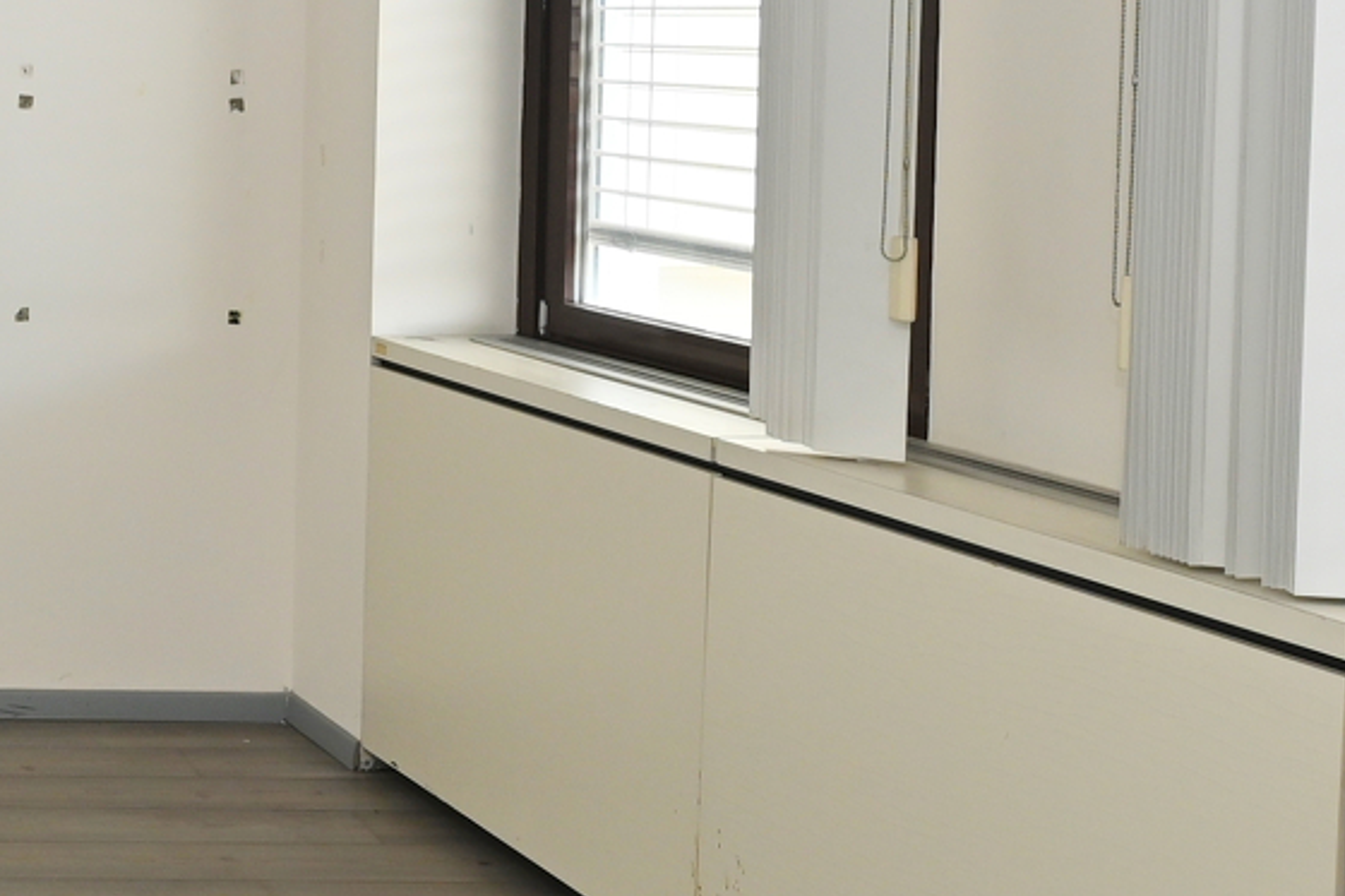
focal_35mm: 64
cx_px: -408
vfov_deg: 20.5
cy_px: -28
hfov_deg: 26.6
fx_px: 2390
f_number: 5
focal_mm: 14
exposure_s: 1/100
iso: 200
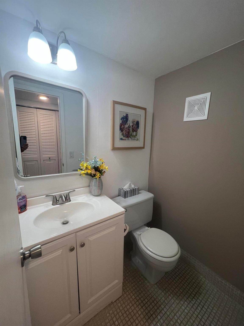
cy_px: 163
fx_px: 122
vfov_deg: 106.2
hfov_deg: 89.9
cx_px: 122
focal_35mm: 13
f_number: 1.8
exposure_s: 1/120
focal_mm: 1.57
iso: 100
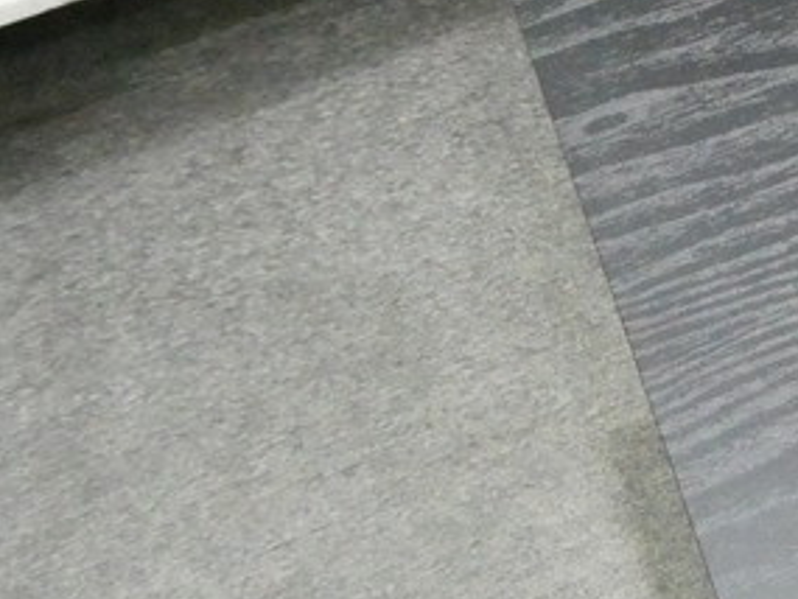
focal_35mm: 111
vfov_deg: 13.3
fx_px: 2560
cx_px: 1338
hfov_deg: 15.7
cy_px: 160
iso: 1600
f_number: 3.6
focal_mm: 5.8
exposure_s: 1/30
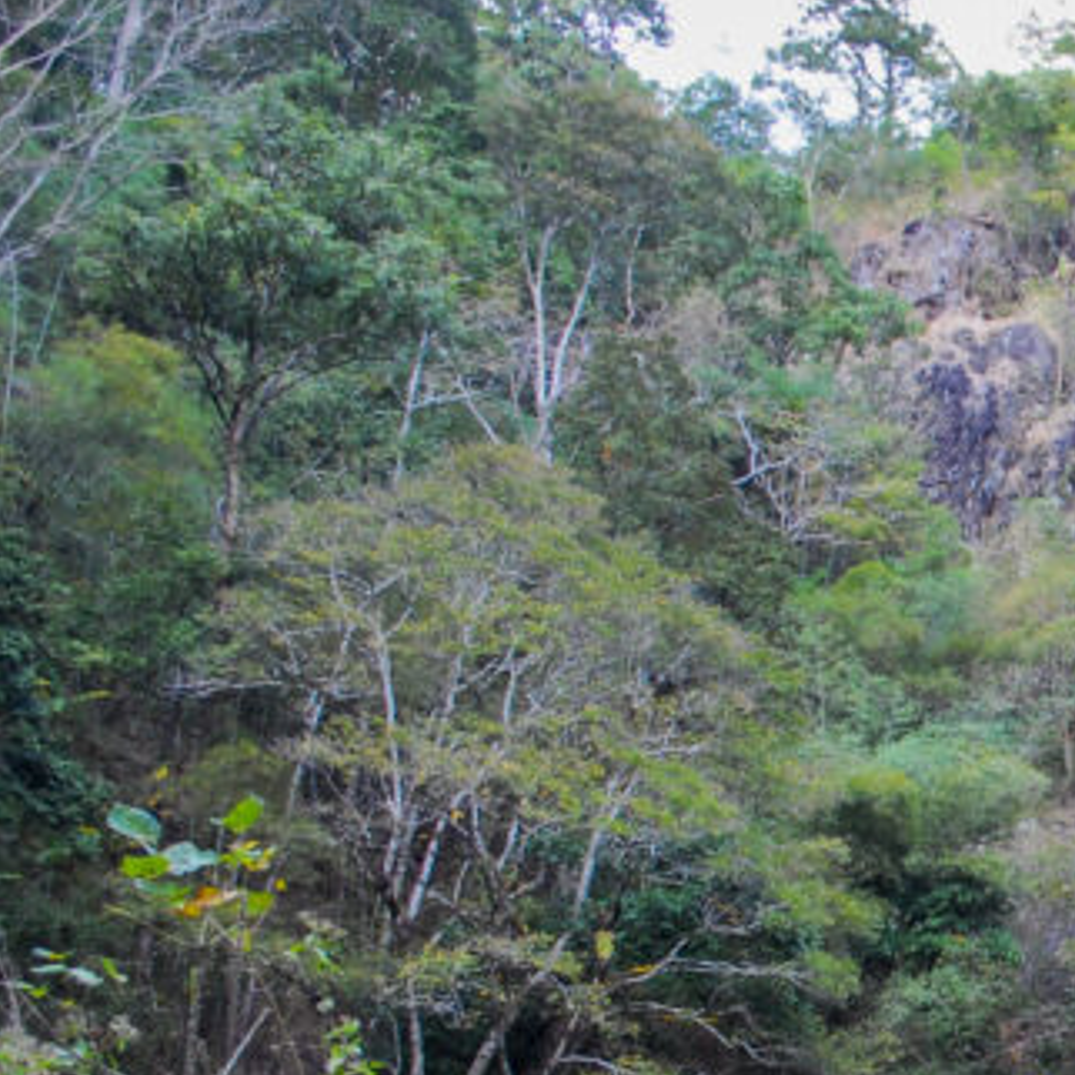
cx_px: 1626
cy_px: 840
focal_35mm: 73
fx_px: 2565
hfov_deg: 20.2
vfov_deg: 23.4
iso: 250
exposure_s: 1/20
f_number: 3.5
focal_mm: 18
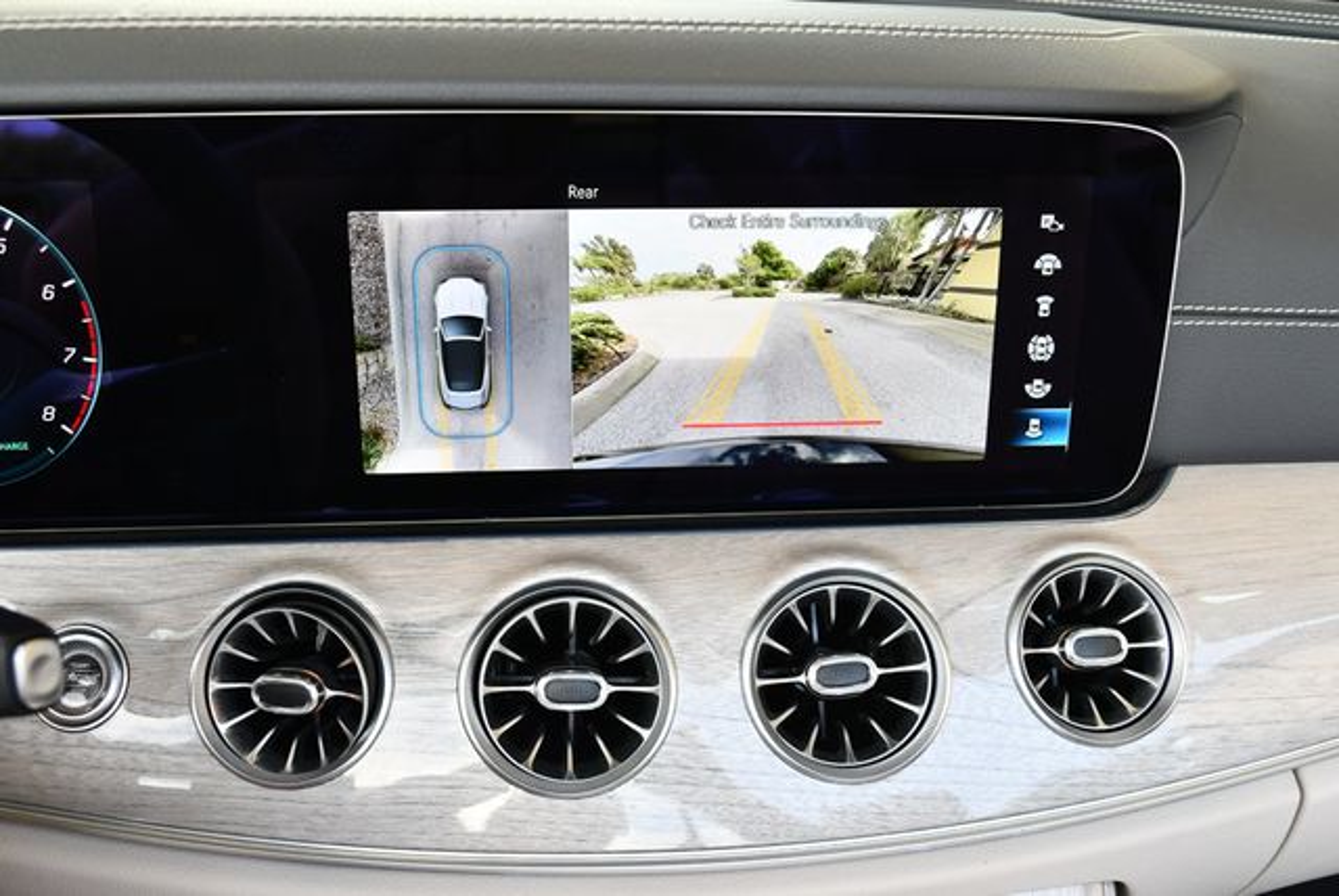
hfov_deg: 53.1
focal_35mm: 36
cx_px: 670
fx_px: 1340
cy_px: 448
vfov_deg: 36.9
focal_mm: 18
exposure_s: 1/250
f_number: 3.5
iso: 450
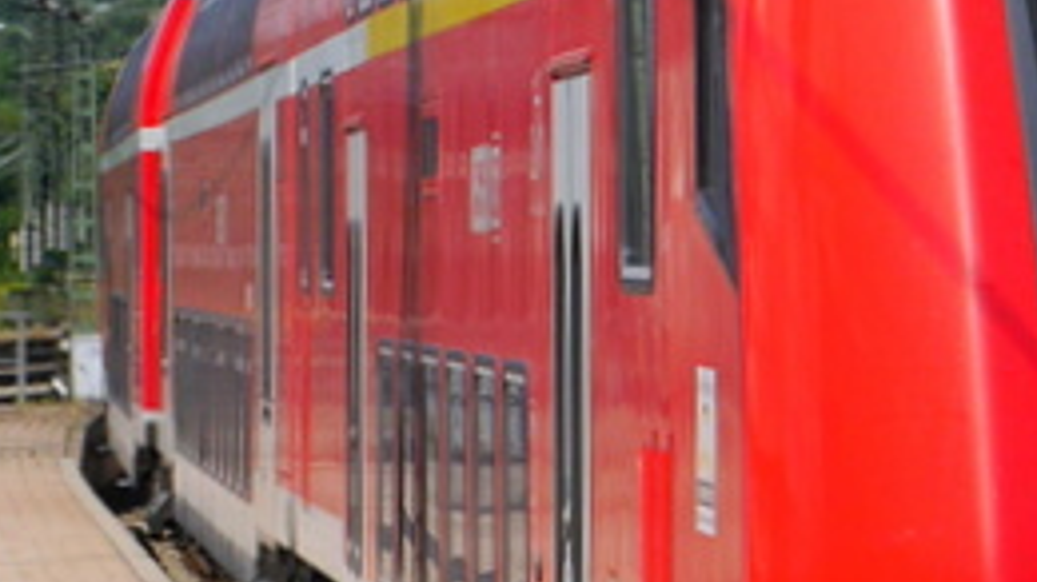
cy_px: 155
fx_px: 11626
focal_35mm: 423
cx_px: 1276
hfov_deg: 5.1
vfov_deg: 2.9
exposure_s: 1/400
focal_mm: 42
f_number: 9
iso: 160
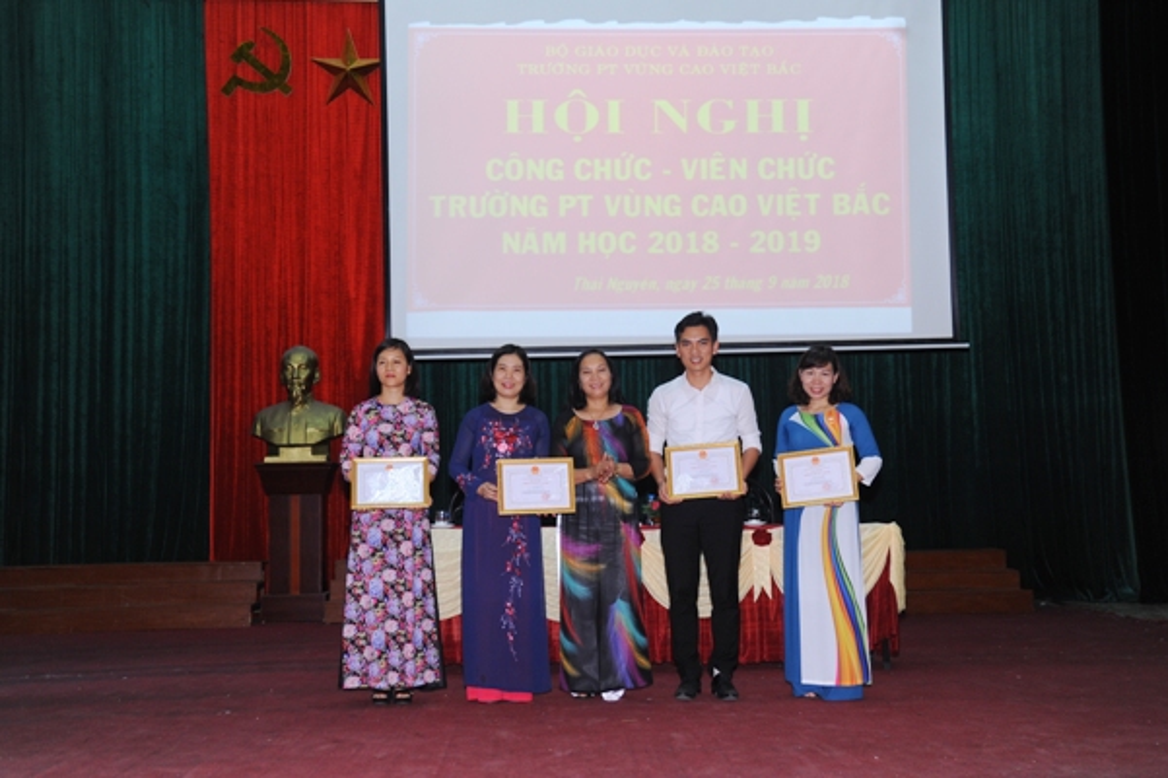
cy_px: 389
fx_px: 1459
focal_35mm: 45
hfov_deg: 43.6
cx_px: 584
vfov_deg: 29.8
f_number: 5
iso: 640
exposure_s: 1/60
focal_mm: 45
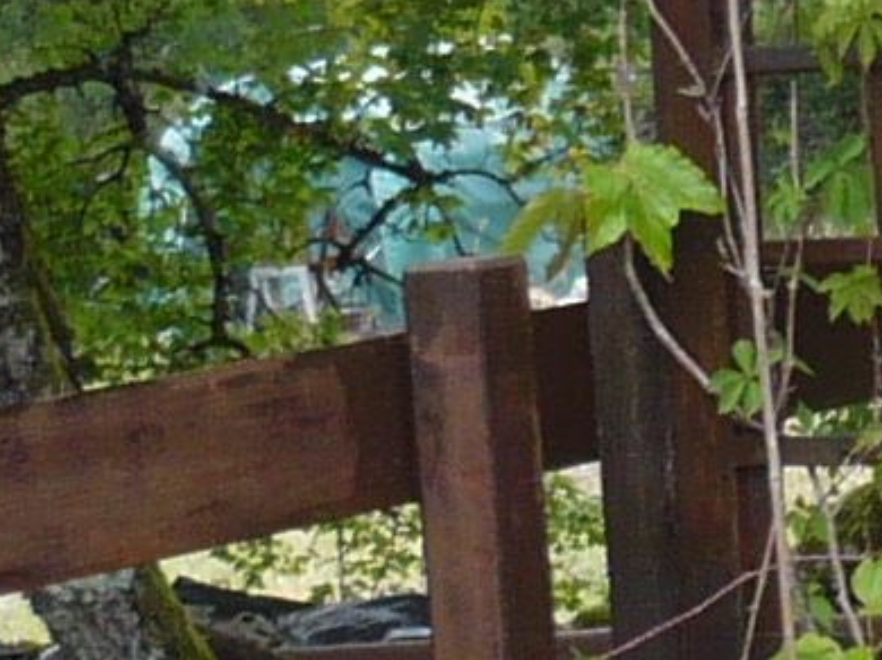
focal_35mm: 253
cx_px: 1676
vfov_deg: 5.9
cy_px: 461
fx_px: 6442
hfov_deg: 7.6
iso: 100
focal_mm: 5.8
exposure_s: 1/125
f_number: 2.8
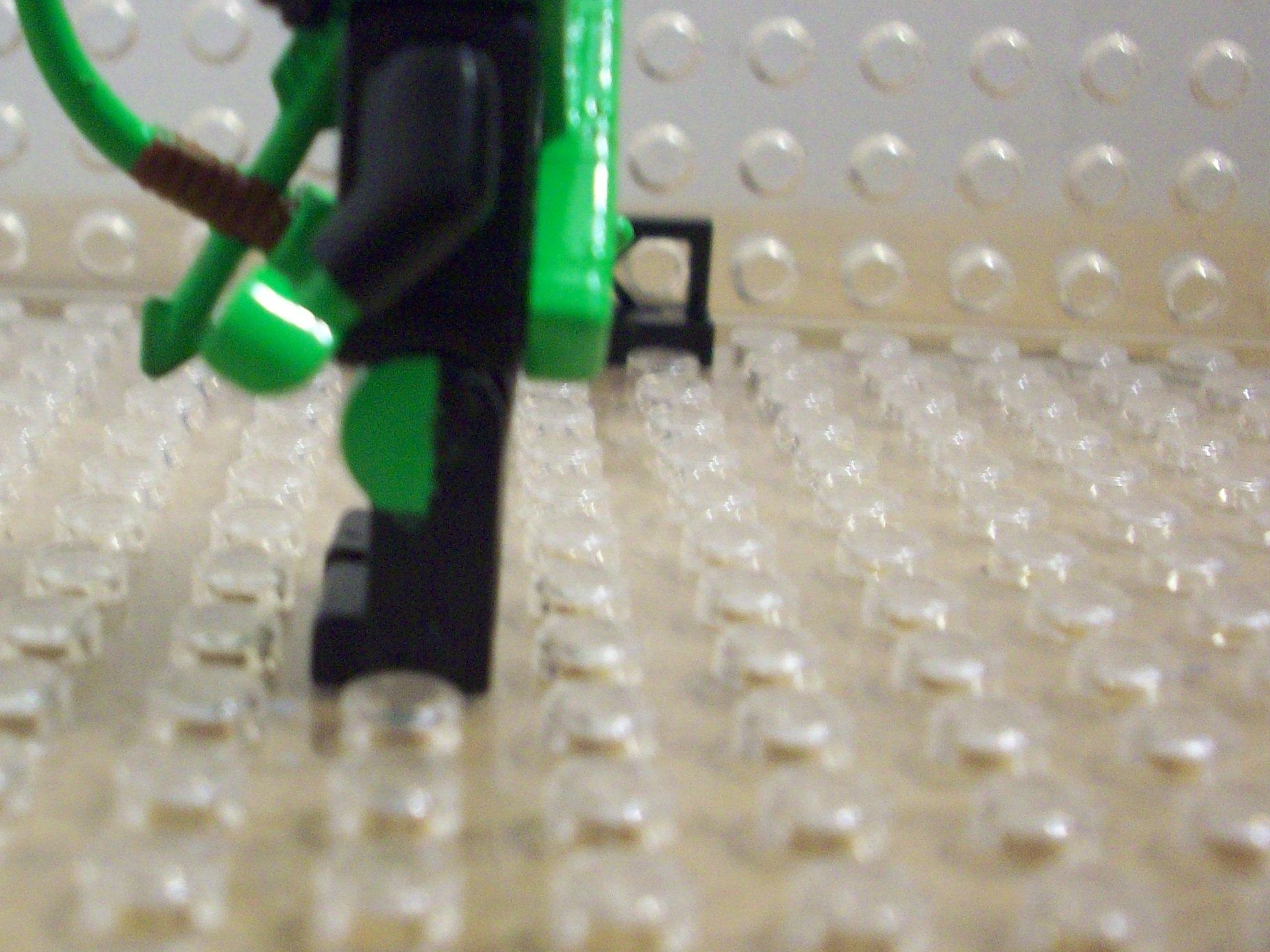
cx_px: 389
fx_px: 2238
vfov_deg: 24.0
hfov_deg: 31.4
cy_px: 481
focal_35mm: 61
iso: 200
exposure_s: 1/8
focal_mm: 6.2
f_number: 2.8
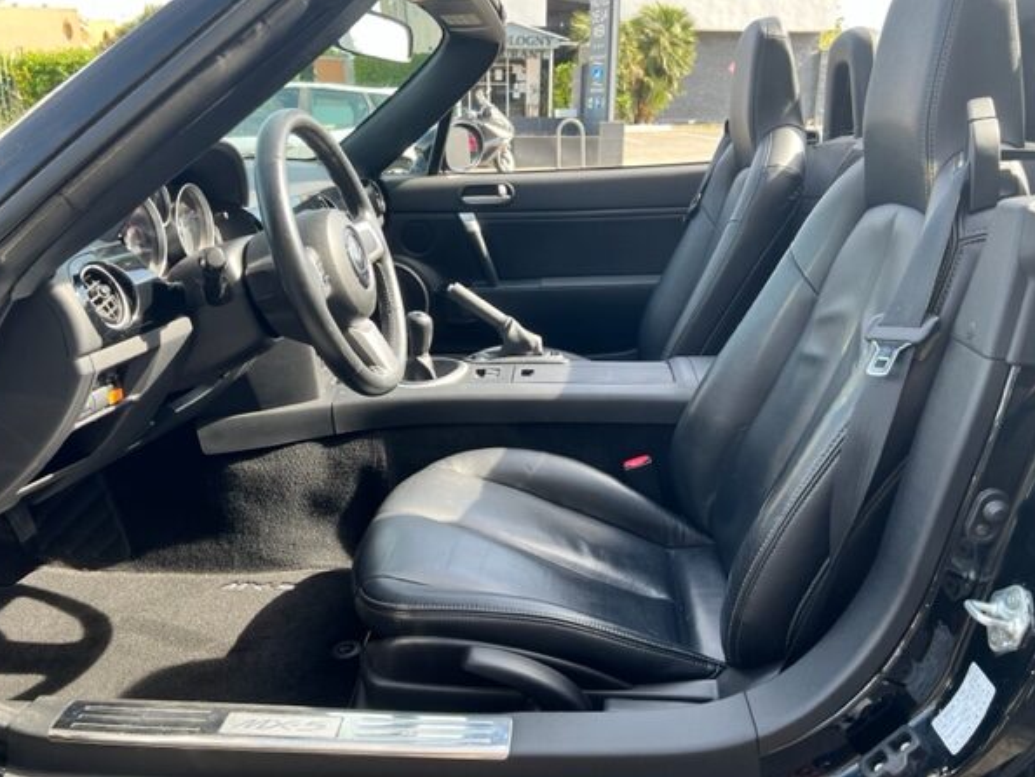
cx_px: 507
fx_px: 838
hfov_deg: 63.4
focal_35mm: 28
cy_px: 361
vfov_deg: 49.7
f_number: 1.5
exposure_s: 1/287
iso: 50
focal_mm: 5.7
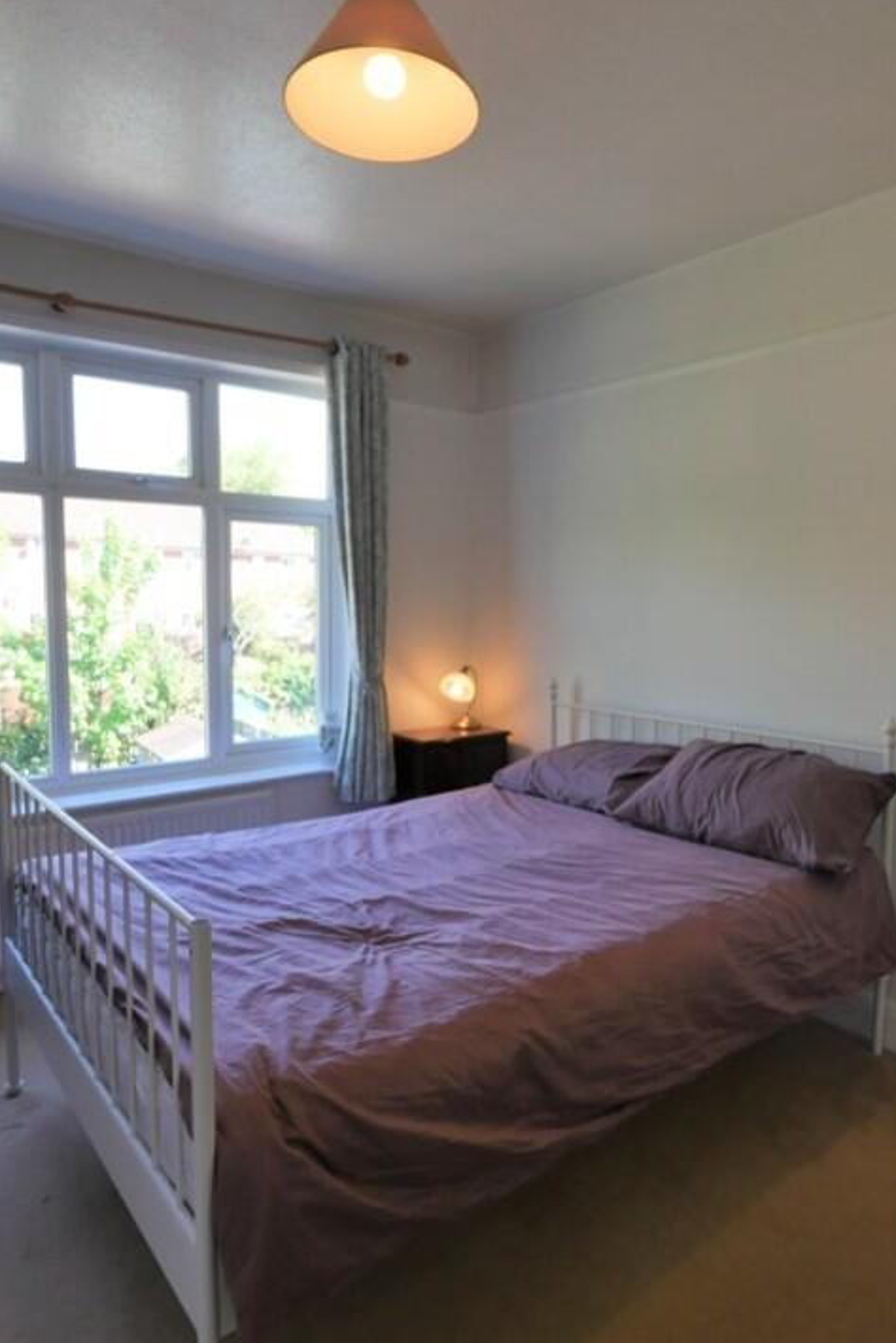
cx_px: 529
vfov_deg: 81.2
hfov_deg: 59.1
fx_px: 783
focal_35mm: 21
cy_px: 663
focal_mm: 7
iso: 200
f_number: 4
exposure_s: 1/100
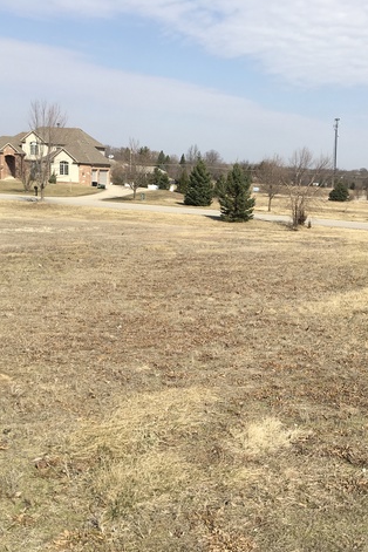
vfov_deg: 47.4
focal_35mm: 41
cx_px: 263
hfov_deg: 32.2
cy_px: 280
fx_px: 629
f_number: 2.2
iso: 25
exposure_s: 1/1832
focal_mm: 4.15
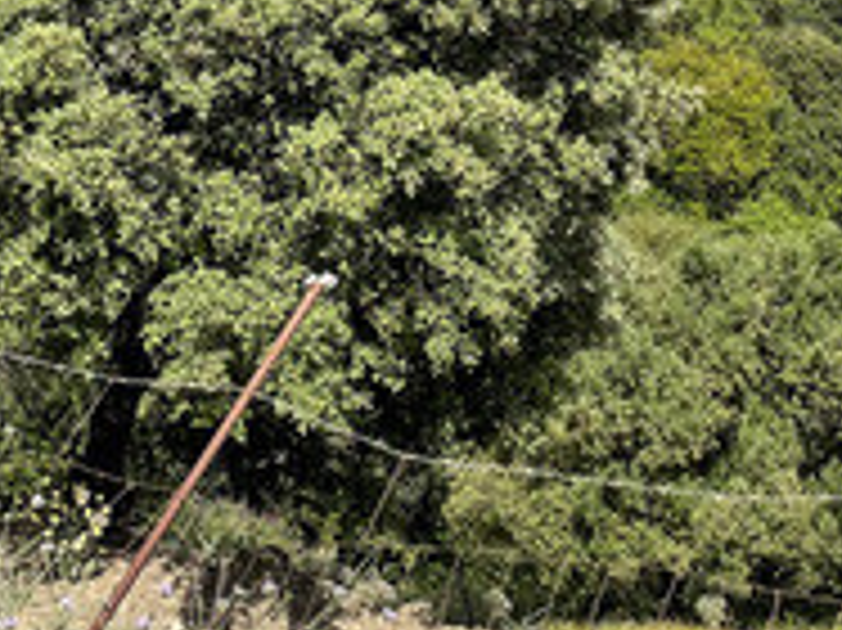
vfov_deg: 15.4
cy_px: -288
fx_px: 2163
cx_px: 549
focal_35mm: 89
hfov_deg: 22.0
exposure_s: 1/2747
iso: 32
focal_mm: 4.2
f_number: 1.6
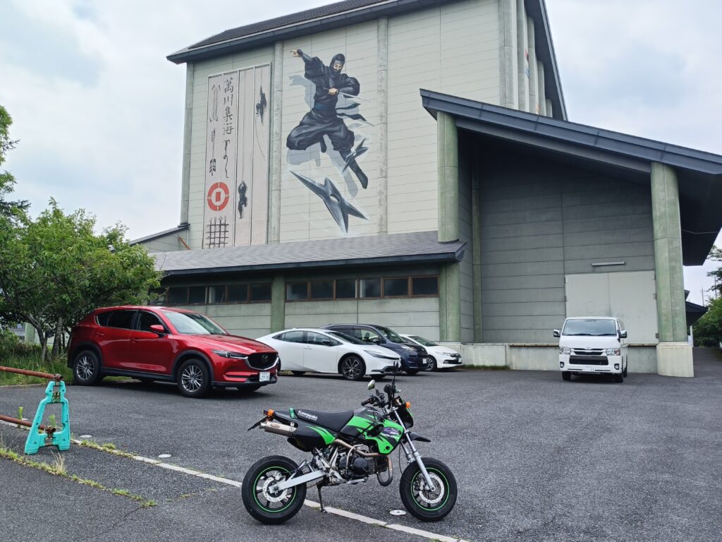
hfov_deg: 60.0
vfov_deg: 46.8
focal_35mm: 30
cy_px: 271
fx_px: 626
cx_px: 361
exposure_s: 1/552
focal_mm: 4.7
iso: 50
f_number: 1.7
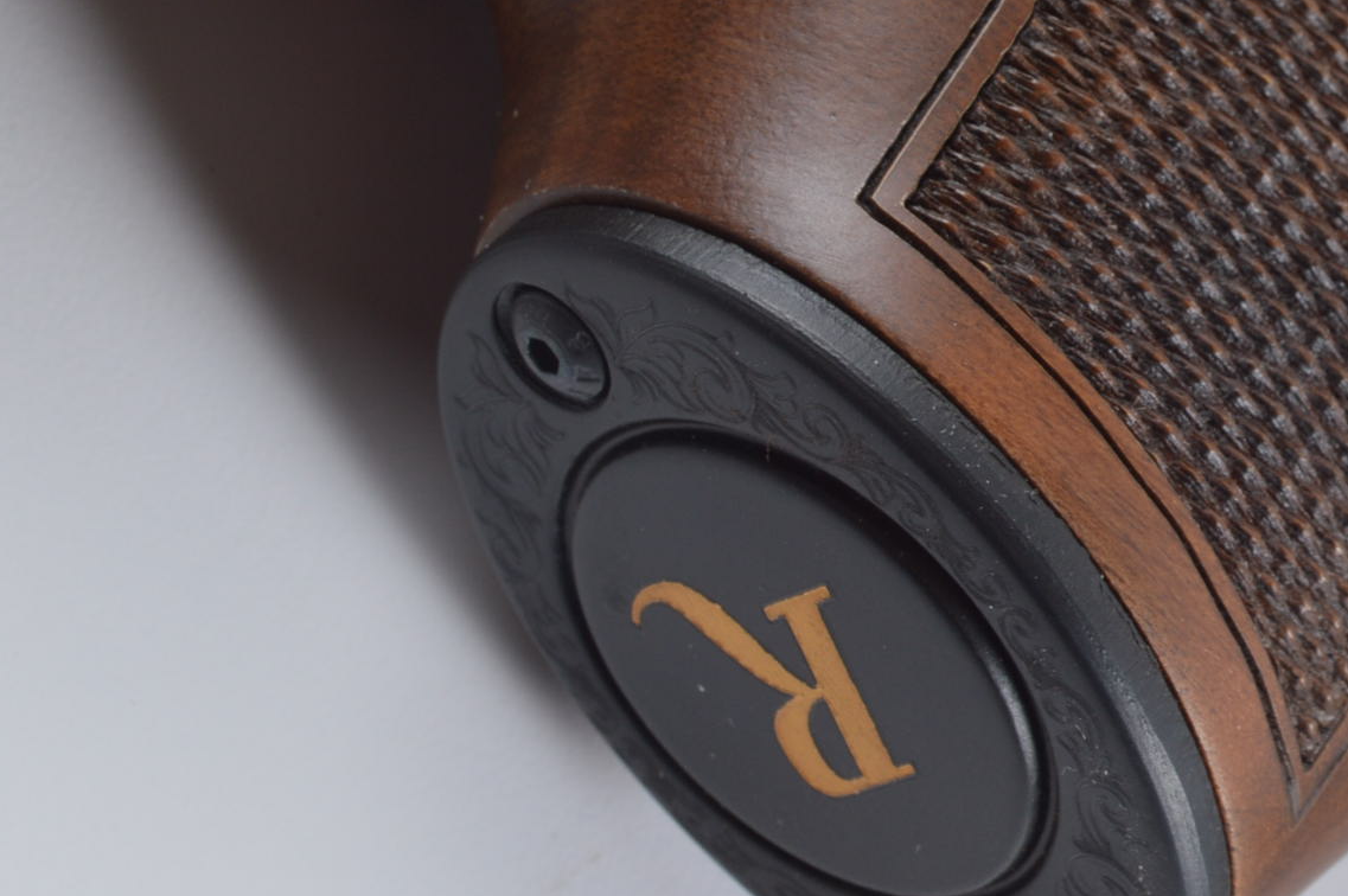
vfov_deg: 10.8
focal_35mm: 127
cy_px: 282
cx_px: 1375
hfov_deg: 15.8
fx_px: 4751
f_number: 11
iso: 100
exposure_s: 1/125
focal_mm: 32
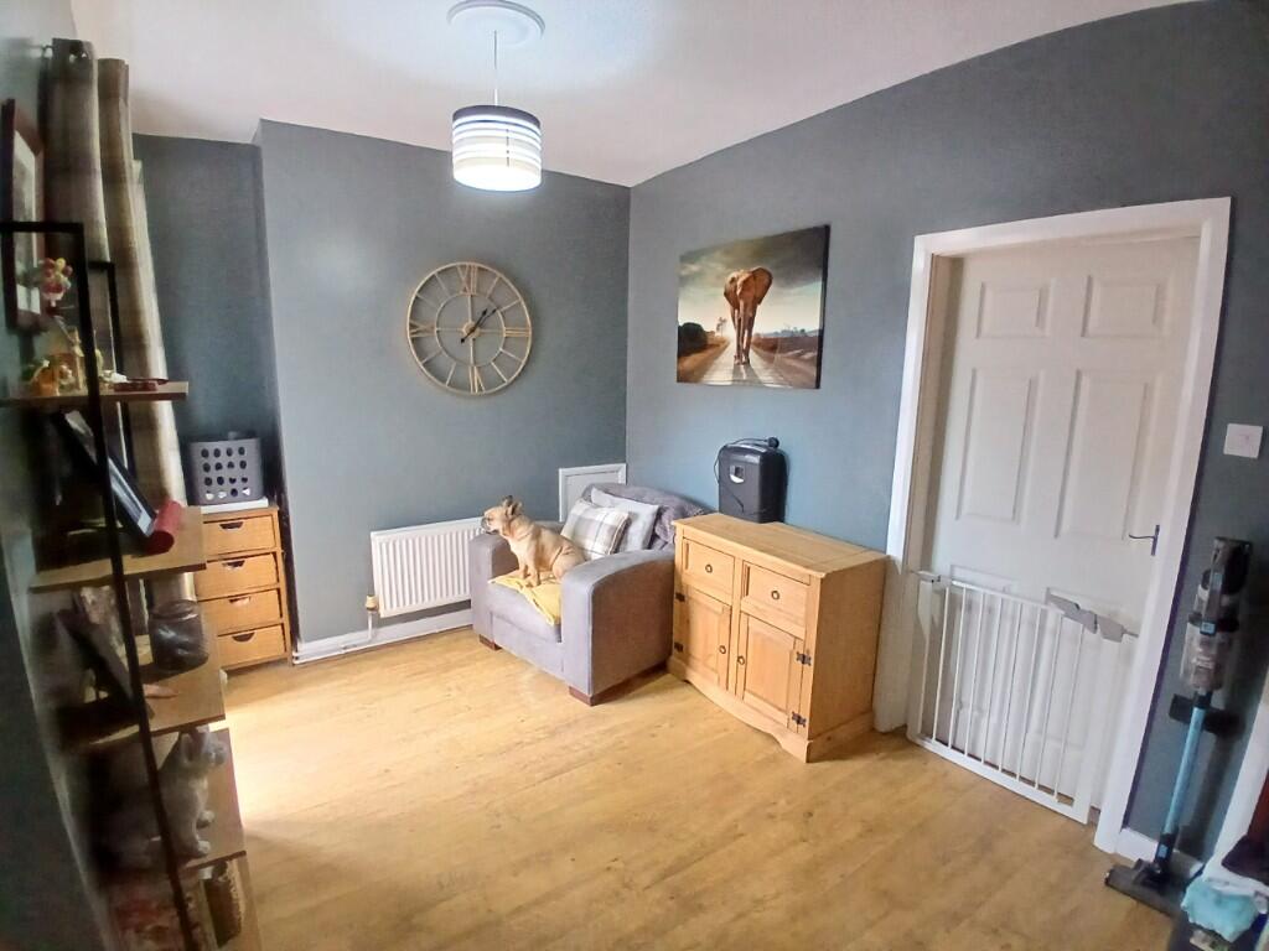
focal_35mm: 17
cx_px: 634
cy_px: 476
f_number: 2.2
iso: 500
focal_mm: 1.4
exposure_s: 1/25
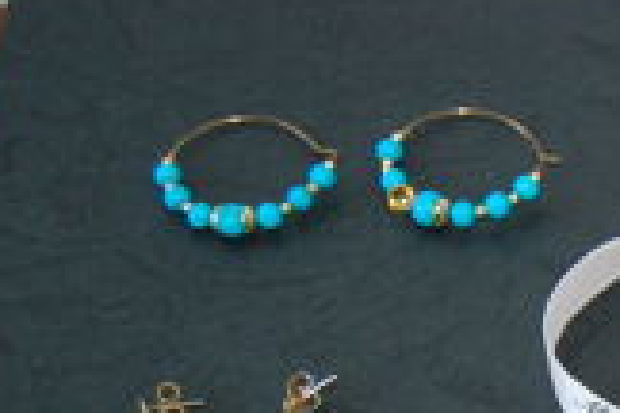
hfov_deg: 14.7
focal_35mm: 133
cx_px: 827
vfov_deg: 10.1
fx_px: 2290
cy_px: 566
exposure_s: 1/60
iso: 400
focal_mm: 30
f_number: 4.2
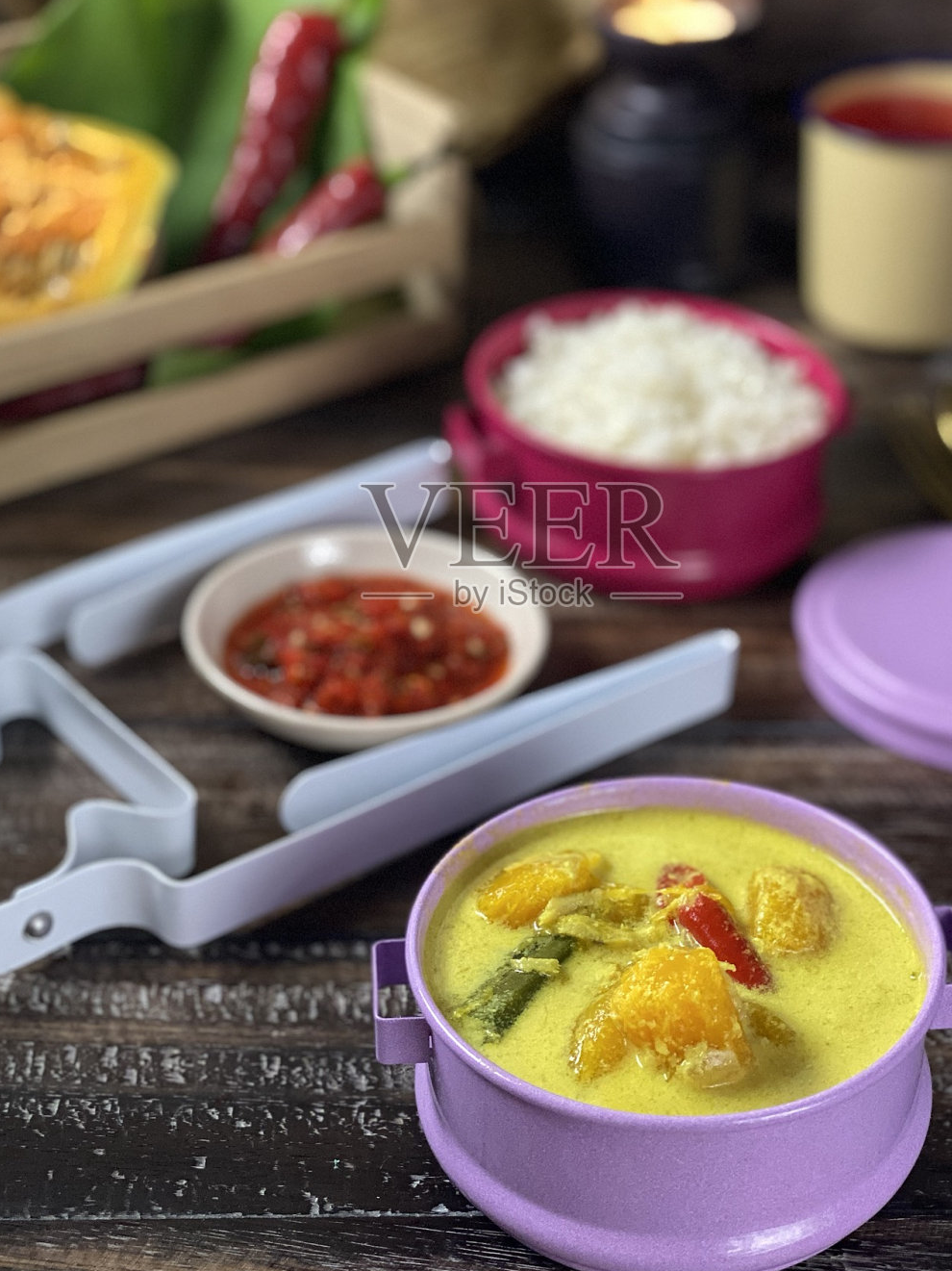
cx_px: 521
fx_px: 2311
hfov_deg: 23.3
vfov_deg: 30.7
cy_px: 548
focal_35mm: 63
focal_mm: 6
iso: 250
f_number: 2
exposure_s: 1/33
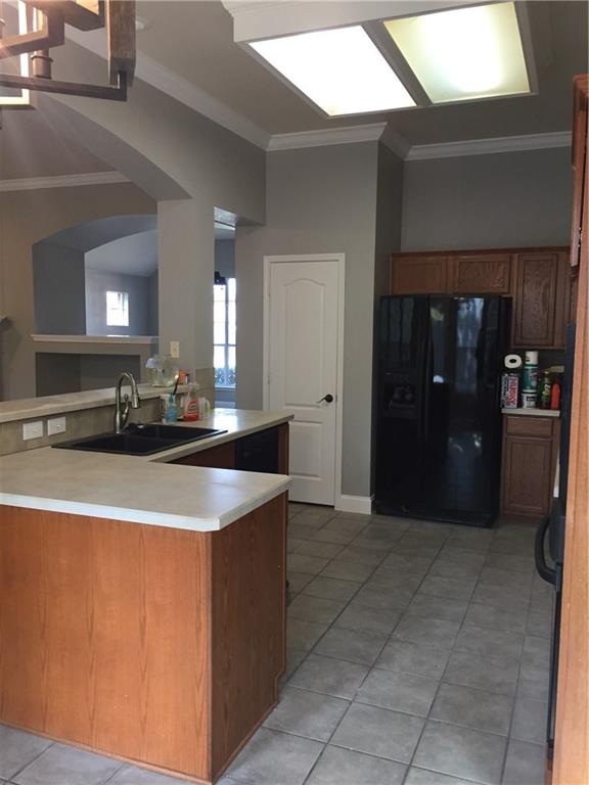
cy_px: 392
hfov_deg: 48.2
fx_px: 658
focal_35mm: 29
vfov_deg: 61.7
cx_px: 294
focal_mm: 4.15
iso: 50
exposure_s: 1/30
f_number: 2.2
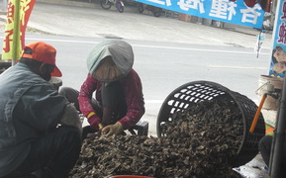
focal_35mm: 116
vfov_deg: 11.3
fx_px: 903
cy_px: 95
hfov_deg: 17.9
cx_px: 189
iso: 100
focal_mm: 13.9
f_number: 4.6
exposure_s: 1/100
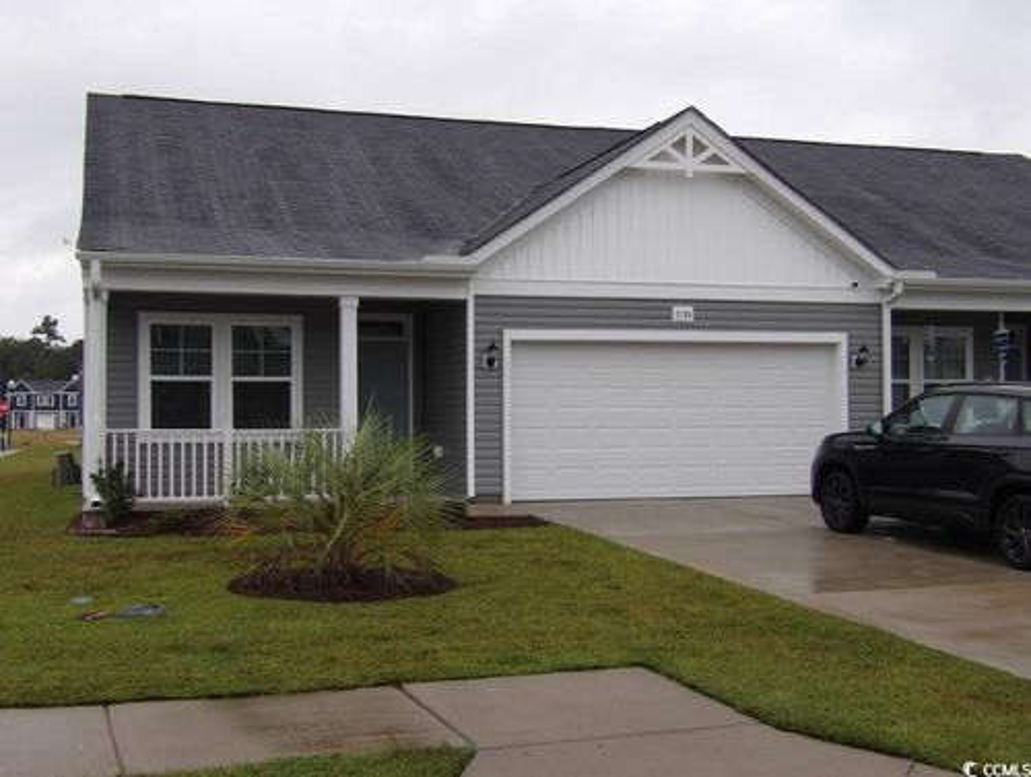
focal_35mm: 39
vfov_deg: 36.9
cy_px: 388
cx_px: 516
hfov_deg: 47.8
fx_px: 1164
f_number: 3.7
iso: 100
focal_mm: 7
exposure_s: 1/272
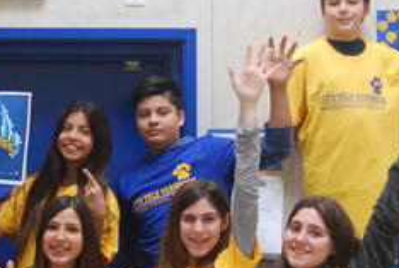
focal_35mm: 129
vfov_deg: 10.7
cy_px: 184
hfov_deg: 15.7
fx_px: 1432
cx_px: 77
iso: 800
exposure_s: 1/50
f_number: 4.2
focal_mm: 28
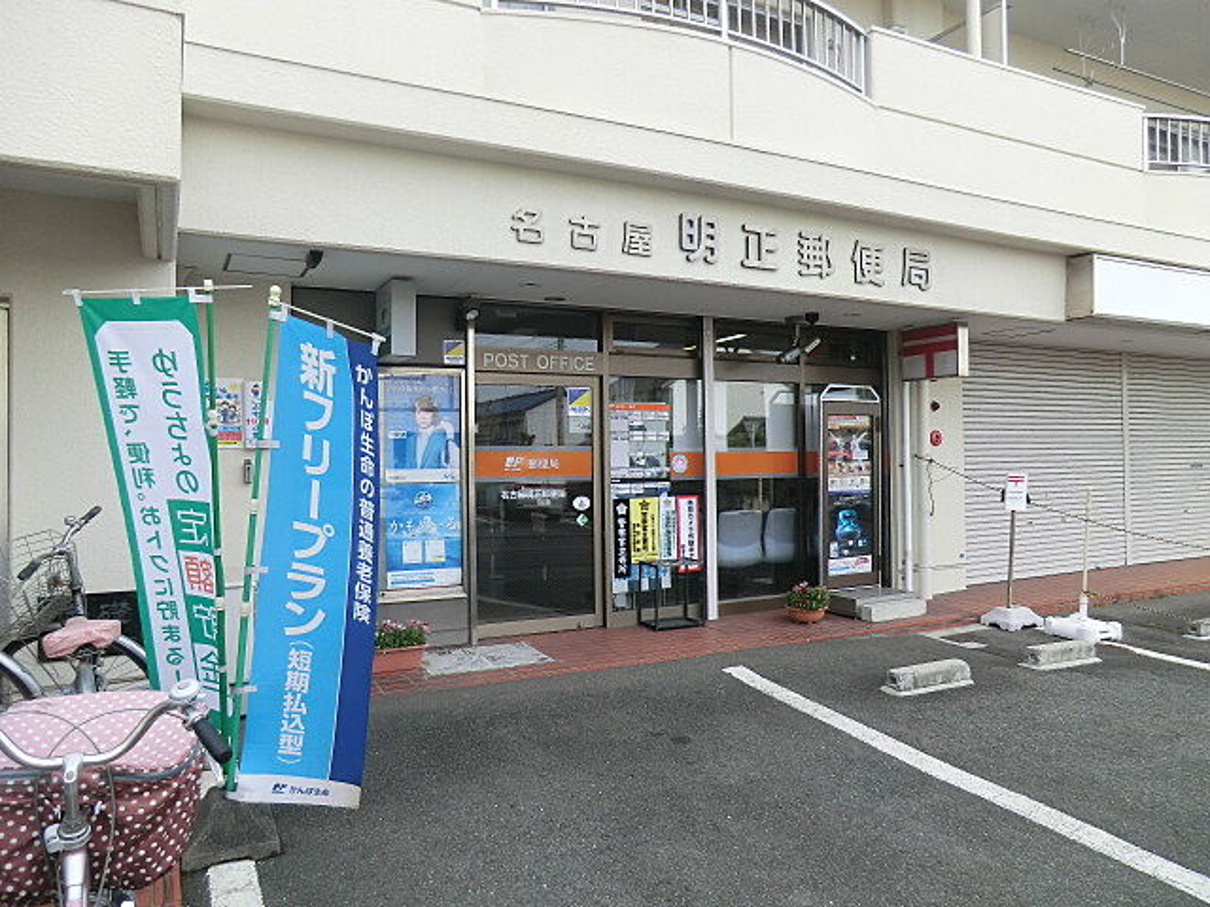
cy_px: 454
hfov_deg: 71.6
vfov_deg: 56.8
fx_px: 839
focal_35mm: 24
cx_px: 605
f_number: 3.2
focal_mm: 4.3
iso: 80
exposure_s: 1/320
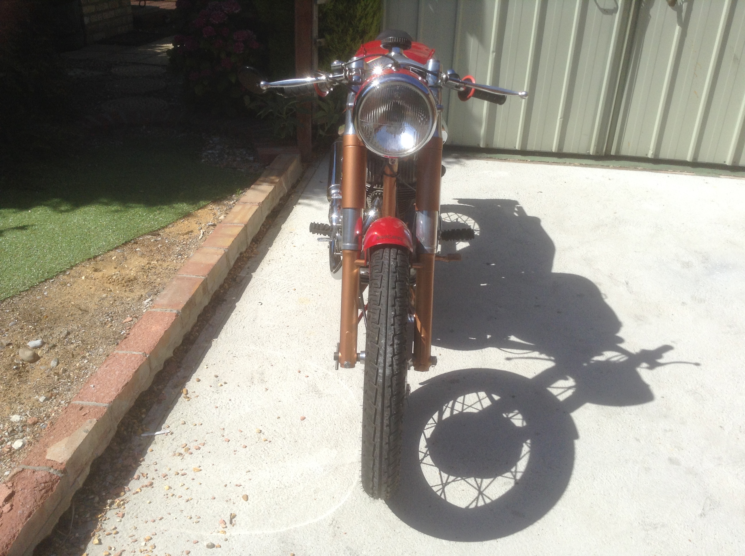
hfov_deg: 55.4
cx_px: 372
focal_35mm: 33
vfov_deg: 42.8
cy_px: 278
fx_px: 709
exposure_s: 1/1348
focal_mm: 3.3
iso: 25
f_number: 2.4
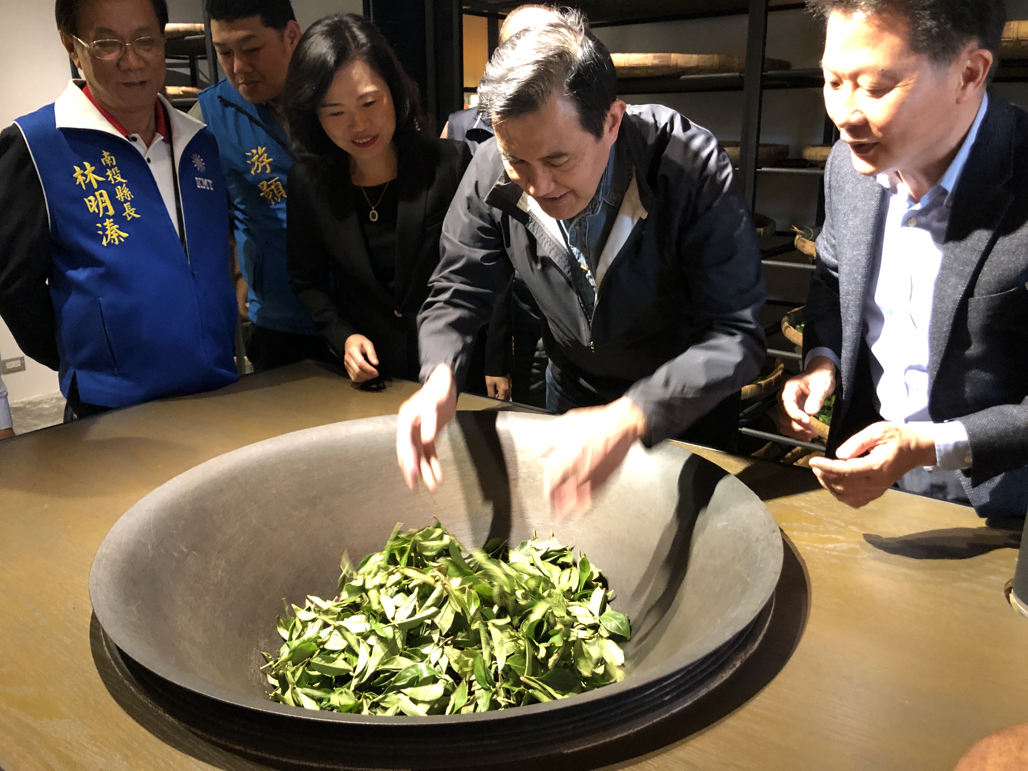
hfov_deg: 63.4
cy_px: 386
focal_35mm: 28
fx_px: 832
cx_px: 514
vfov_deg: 49.7
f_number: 1.8
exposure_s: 1/30
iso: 500
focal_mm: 3.99
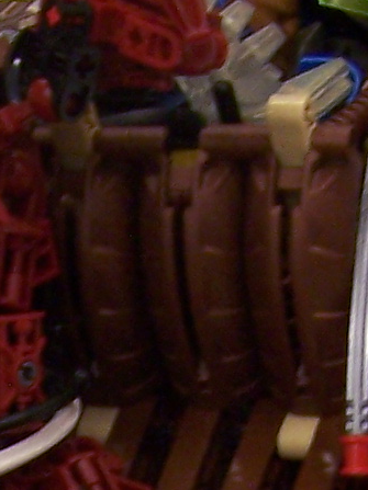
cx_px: -130
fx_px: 3106
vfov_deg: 8.5
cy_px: 1066
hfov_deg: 6.7
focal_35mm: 219
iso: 140
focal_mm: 6.3
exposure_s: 1/30
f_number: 2.8
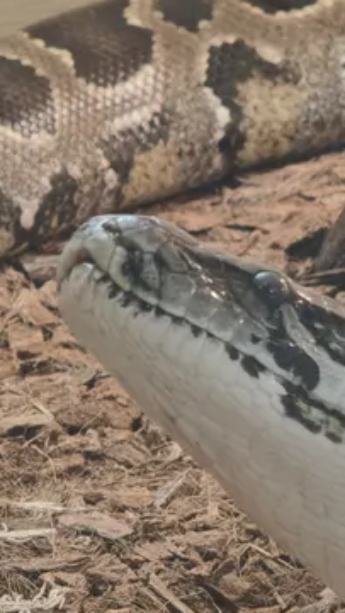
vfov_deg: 8.3
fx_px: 4246
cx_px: 634
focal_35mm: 261
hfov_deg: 4.6
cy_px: 141
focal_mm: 9
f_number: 2
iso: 640
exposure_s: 1/100
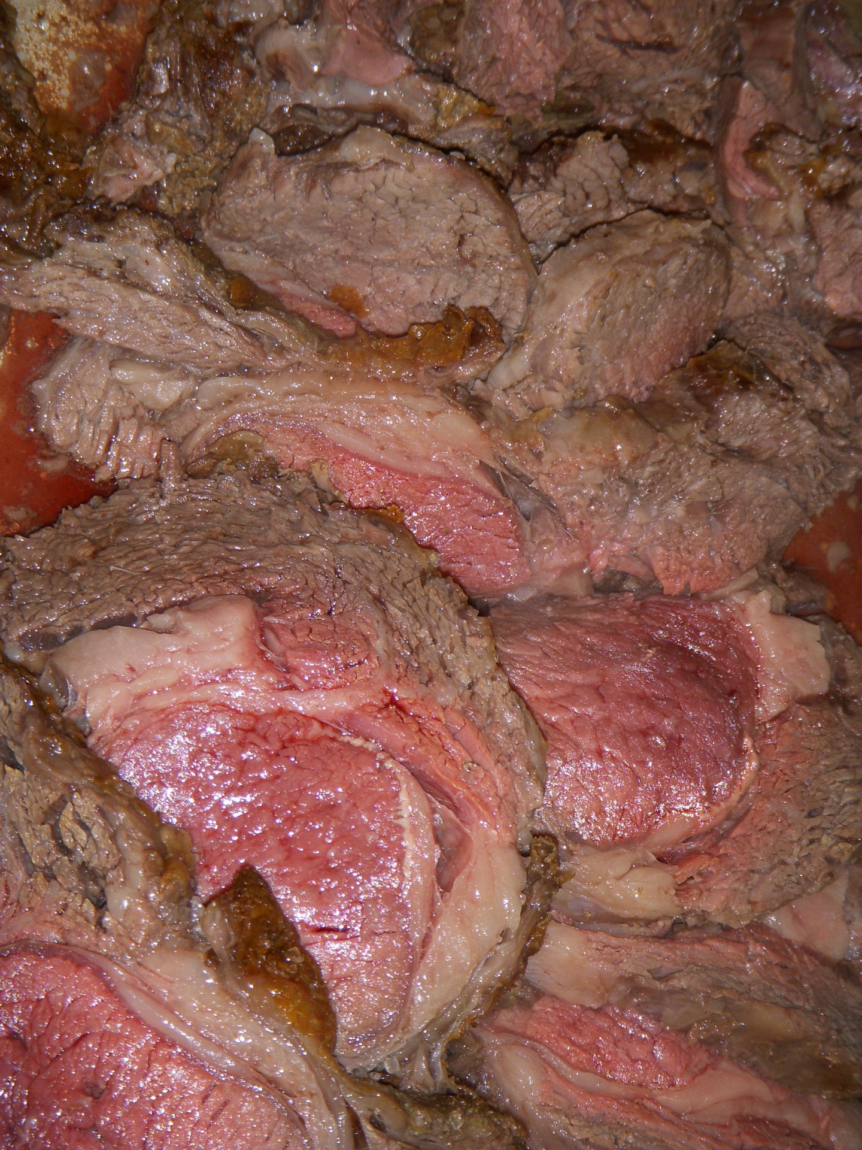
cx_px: 431
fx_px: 3785
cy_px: 575
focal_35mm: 114
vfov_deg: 17.3
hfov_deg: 13.0
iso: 100
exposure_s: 1/60
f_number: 4.2
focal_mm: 18.9
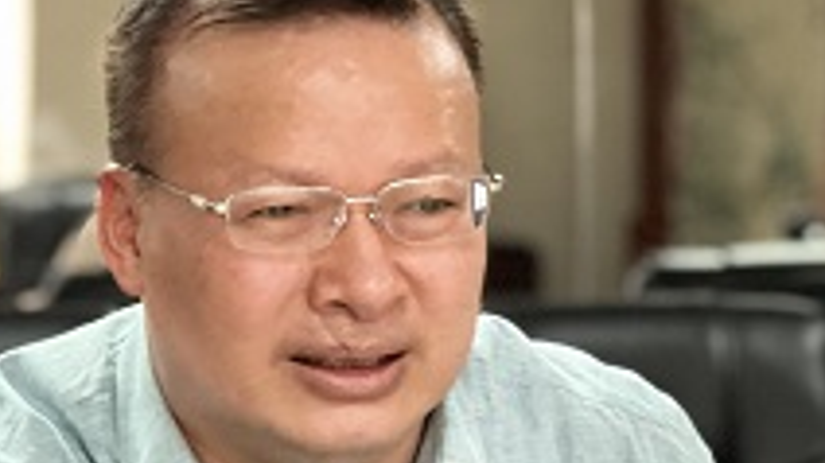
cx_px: 377
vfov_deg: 5.1
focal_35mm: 237
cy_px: 432
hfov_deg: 9.1
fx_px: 5182
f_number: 2.8
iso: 320
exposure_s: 1/20
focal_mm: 9
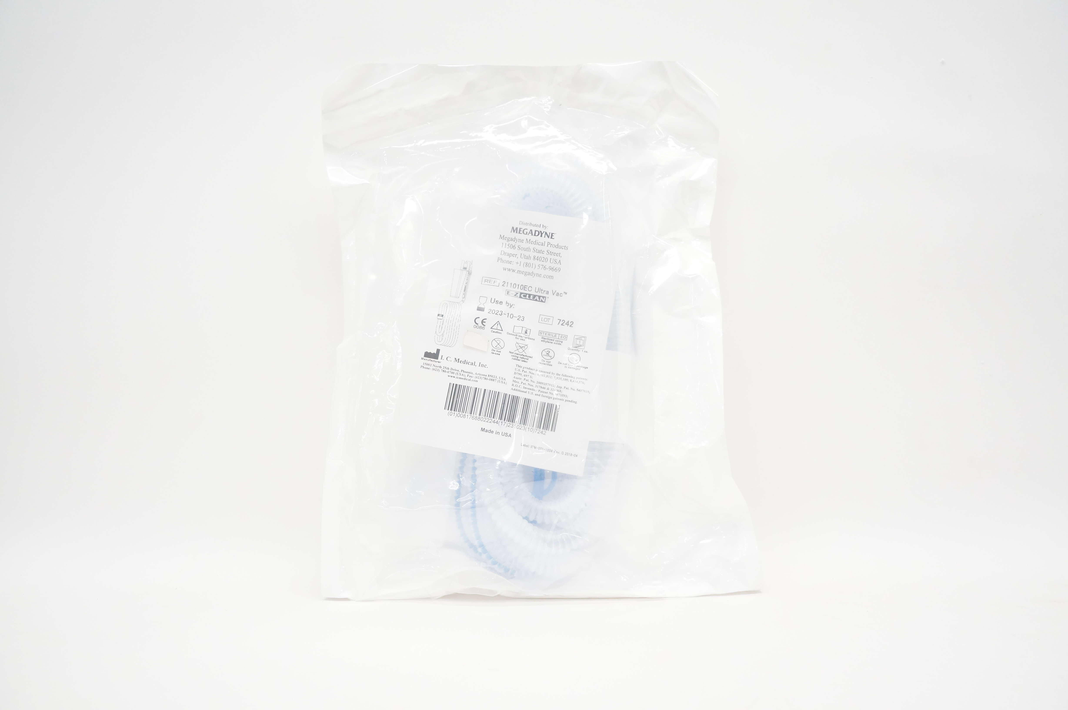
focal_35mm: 27
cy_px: 355
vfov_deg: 47.8
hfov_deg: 67.4
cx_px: 534
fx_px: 800
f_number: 5
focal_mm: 18
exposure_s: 1/200
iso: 1600
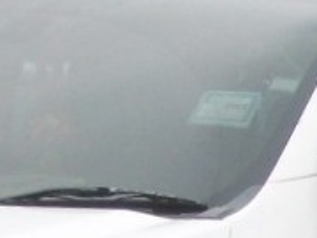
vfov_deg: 5.5
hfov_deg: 6.8
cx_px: 978
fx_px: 2381
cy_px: 587
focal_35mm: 260
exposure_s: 1/250
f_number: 3.7
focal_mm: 6.8
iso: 100
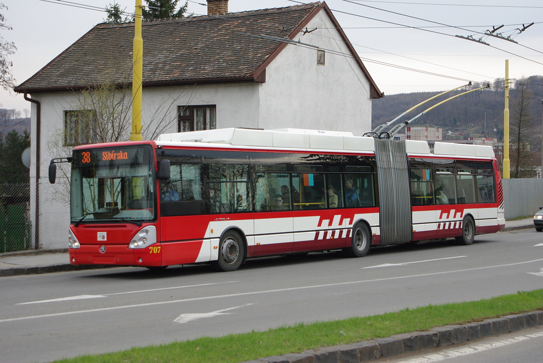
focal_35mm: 67
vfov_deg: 20.4
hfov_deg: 30.0
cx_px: 272
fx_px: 1012
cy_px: 182
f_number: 7.1
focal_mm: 45
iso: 400
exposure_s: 1/250
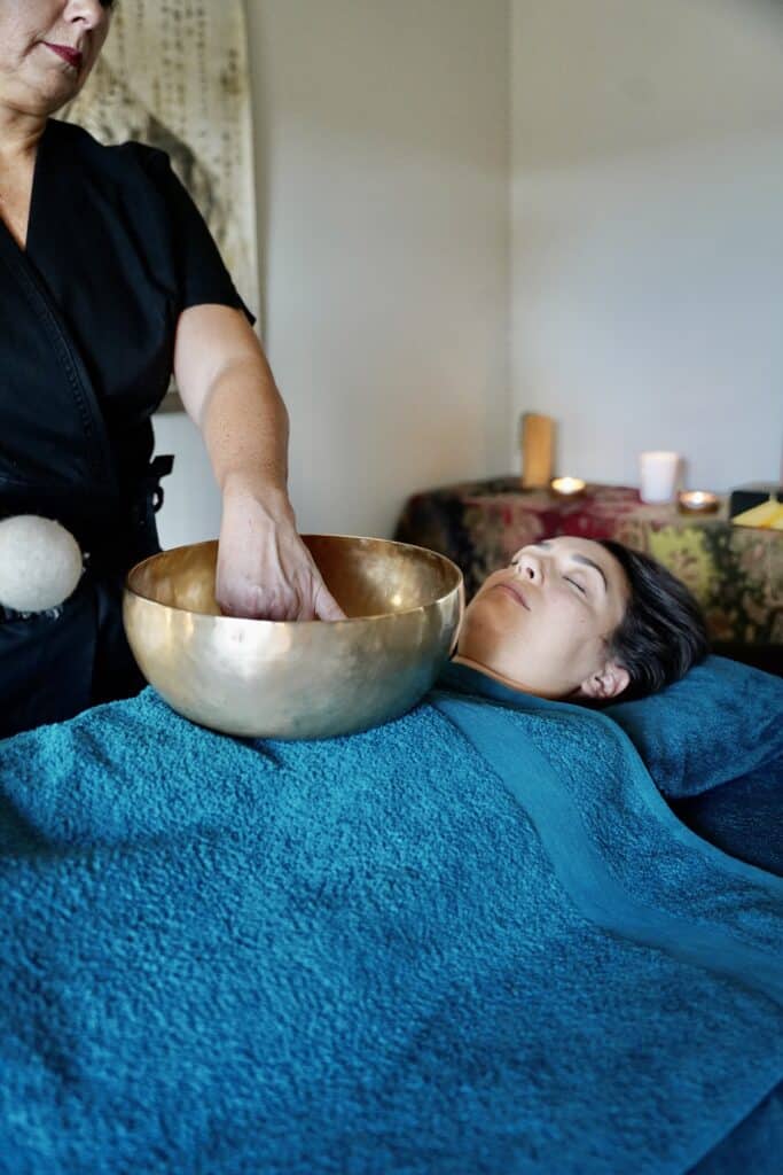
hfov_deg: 39.2
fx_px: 1099
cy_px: 588
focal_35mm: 34
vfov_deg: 56.2
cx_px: 392
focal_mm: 33.7
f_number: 2.8
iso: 3200
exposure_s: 1/160
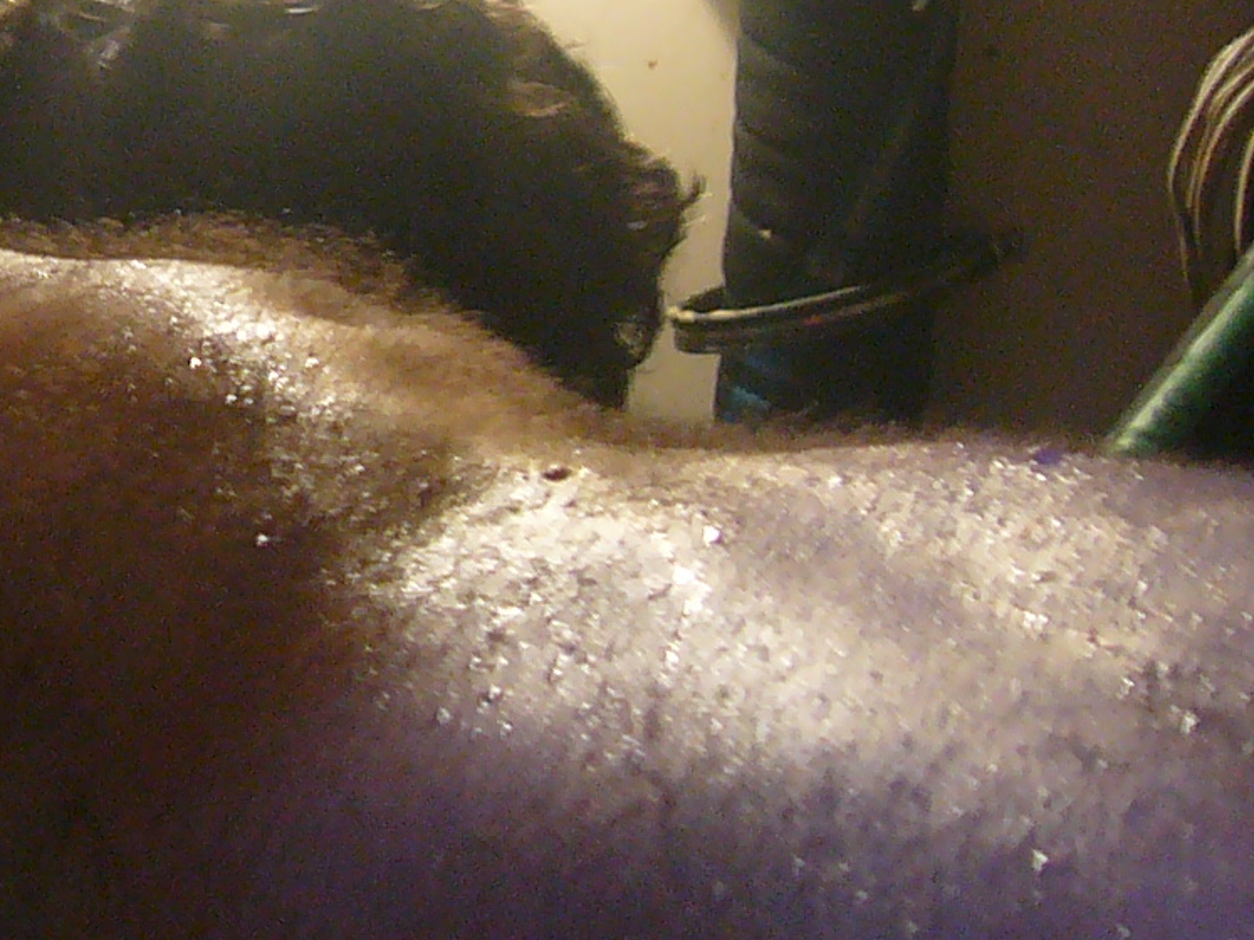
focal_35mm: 96
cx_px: -203
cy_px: 163
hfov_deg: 19.4
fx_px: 3477
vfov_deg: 15.3
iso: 200
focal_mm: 5.8
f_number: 2.8
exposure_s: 1/8
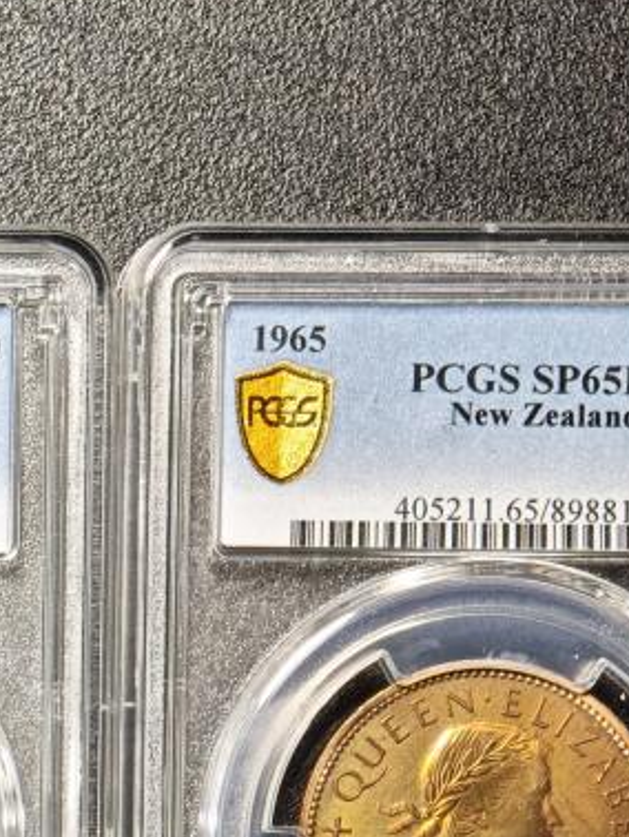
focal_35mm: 222
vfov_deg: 8.8
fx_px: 5372
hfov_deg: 6.5
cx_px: -625
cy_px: 1132
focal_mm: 9
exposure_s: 1/100
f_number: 2
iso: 400
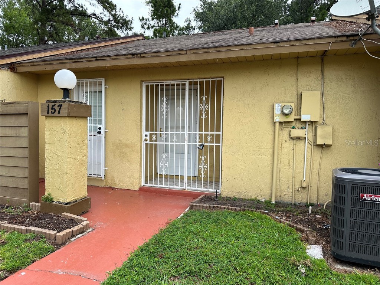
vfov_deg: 56.8
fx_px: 263
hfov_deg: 71.6
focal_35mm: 24
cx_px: 190
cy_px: 142
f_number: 1.78
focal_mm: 6.86
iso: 80
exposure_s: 1/1050
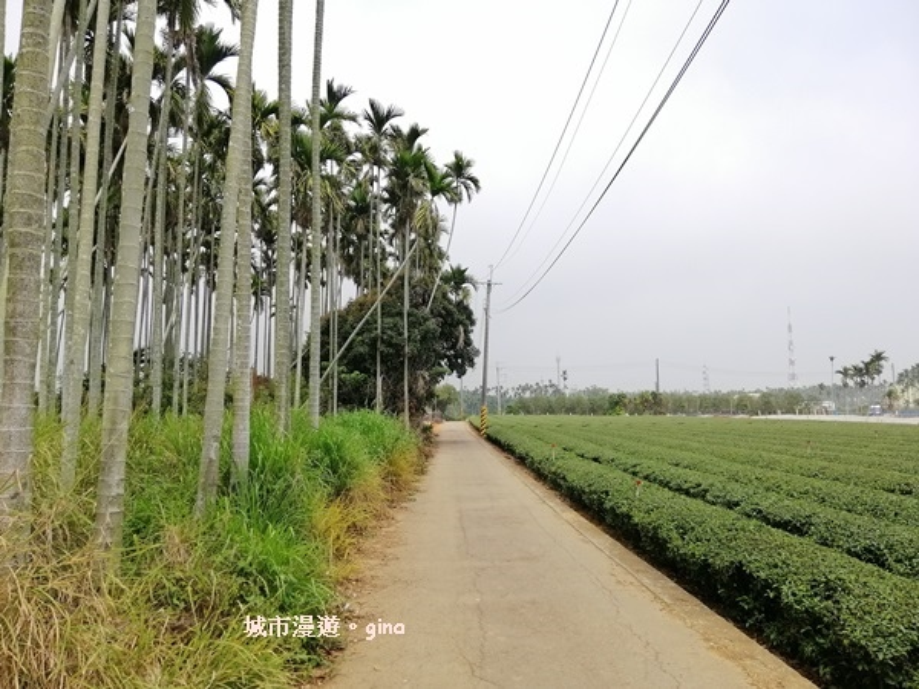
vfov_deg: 53.1
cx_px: 460
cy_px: 344
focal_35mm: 26
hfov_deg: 67.3
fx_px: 690
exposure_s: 1/867
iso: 50
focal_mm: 3.81
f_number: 2.2
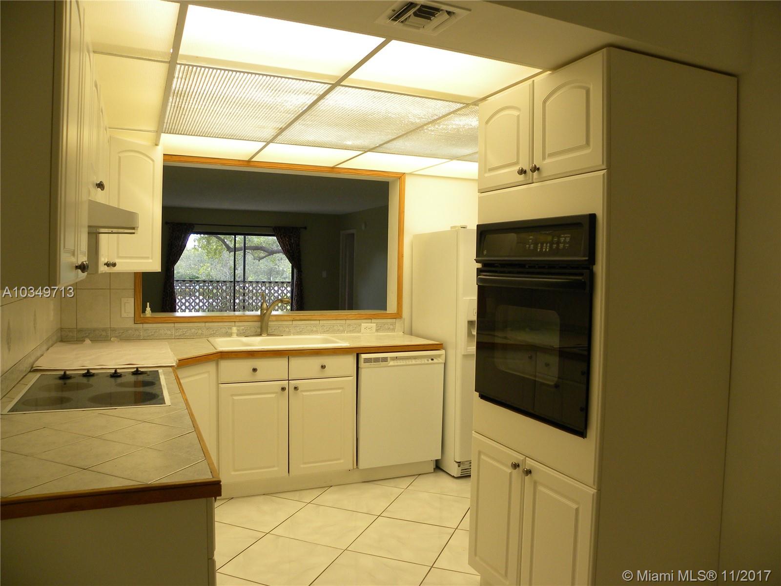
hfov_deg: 67.3
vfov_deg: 53.1
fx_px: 587
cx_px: 390
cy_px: 293
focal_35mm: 26
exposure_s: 1/53.6
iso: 112
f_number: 2.8
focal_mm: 4.6
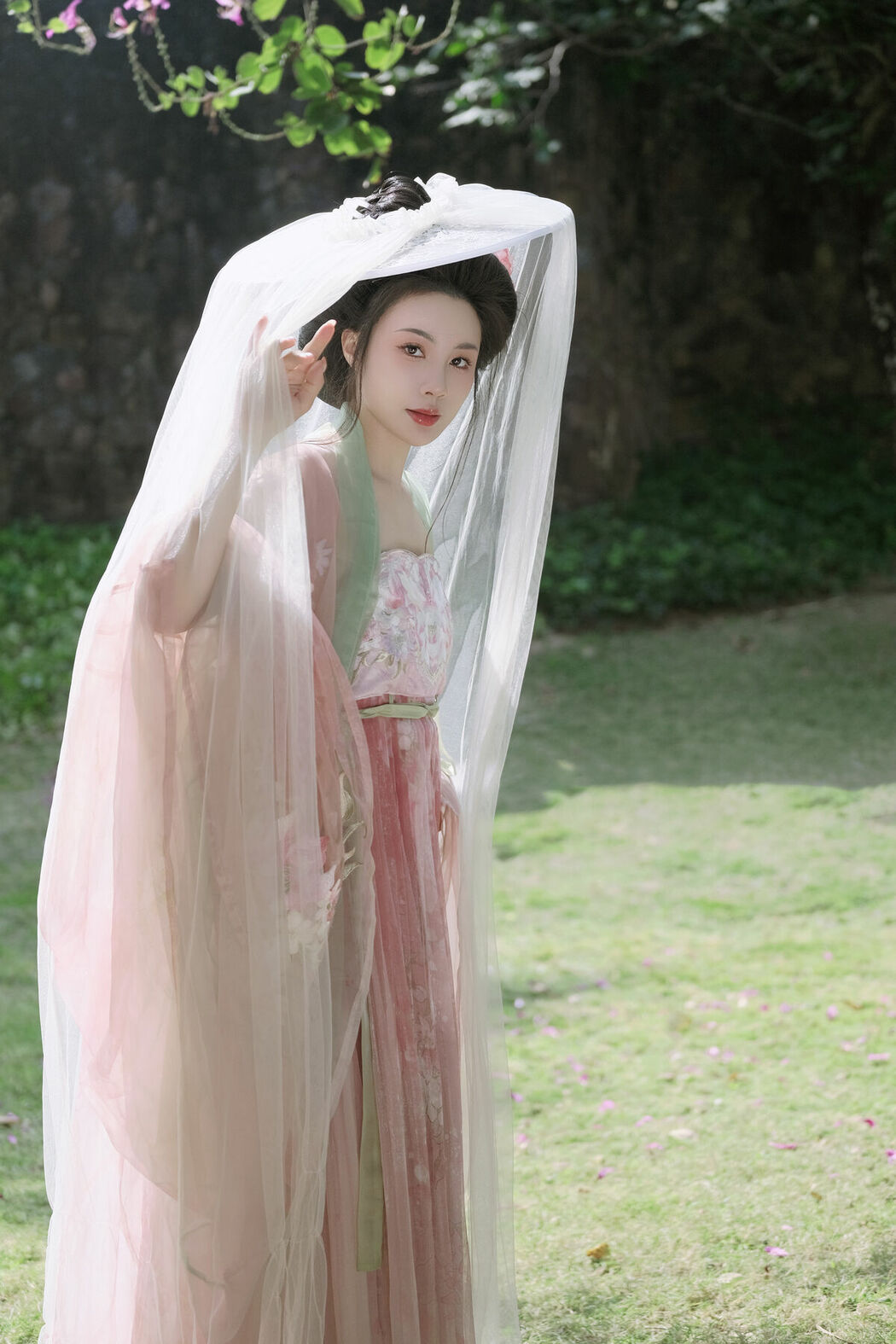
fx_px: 2800
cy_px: 672
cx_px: 448
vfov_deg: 27.0
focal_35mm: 75
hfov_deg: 18.2
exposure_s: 1/1000
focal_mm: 50
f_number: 2.8
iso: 320
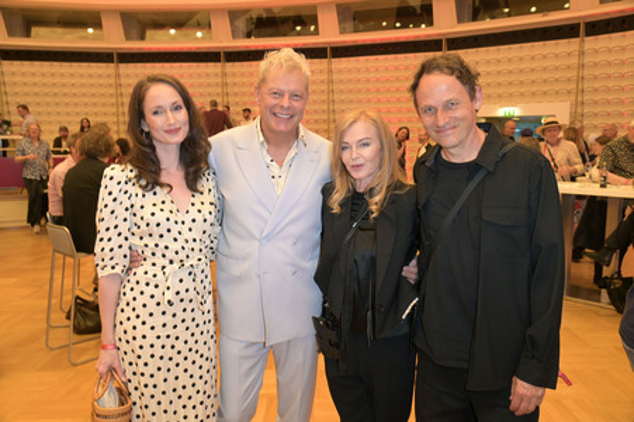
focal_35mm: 31
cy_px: 211
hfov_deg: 60.3
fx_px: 546
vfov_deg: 42.3
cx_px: 317
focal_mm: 31
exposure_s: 1/30
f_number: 5.6
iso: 1600
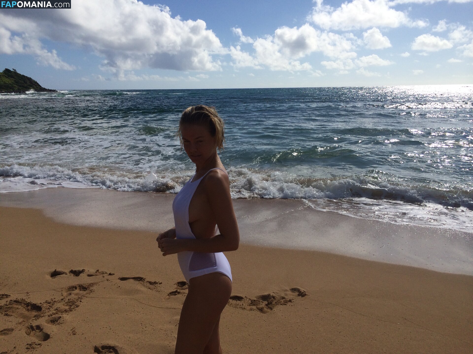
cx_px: 236
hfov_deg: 60.0
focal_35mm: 30
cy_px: 177
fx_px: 410
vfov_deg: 46.8
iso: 40
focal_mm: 4.12
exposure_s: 1/6849
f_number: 2.2
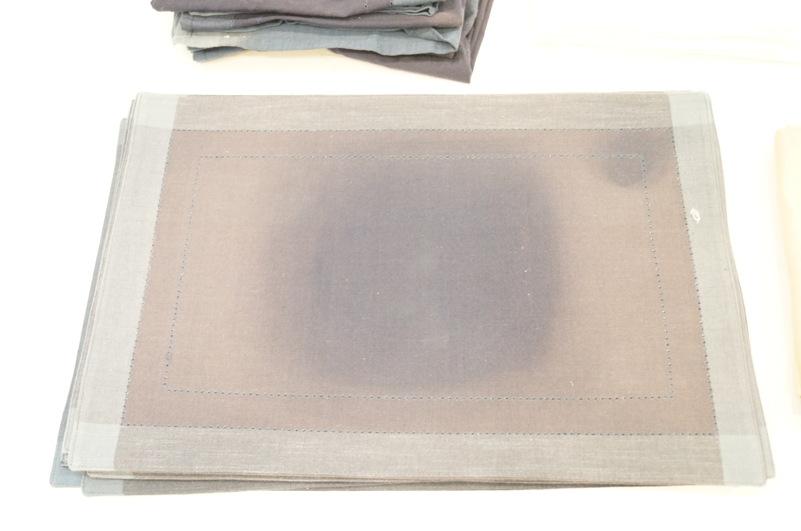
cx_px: 400
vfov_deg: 36.8
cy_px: 266
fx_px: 800
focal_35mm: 36
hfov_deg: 53.2
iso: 3200
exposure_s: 1/20
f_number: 4
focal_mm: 24
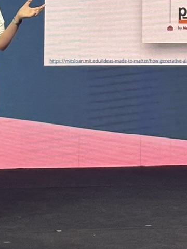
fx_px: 1599
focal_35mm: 222
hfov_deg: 6.7
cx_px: 71
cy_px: -45
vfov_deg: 8.8
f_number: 1.6
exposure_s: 1/57
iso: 125
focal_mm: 5.96
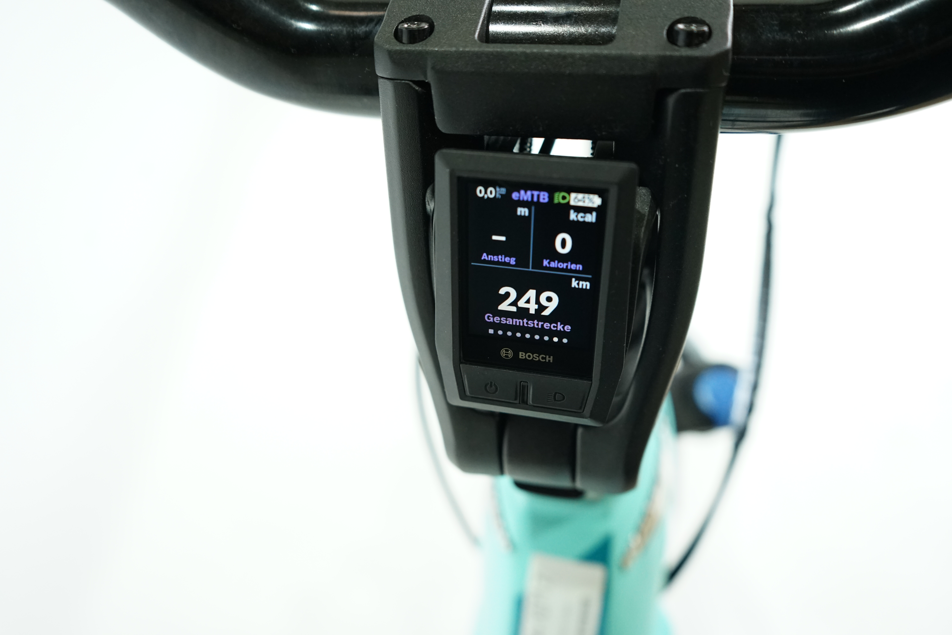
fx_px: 740
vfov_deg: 46.4
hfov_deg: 65.5
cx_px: 476
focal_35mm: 28
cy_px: 318
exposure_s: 1/200
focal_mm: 28
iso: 2000
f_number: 4
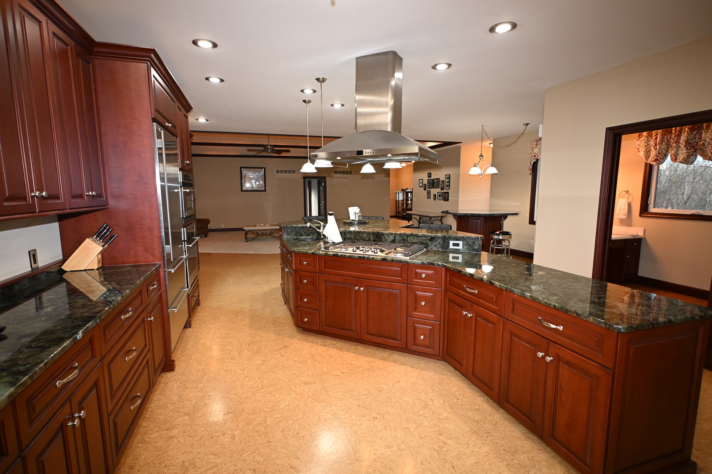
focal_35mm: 18
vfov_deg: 67.4
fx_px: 356
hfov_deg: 90.0
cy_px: 237
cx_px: 356
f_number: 4
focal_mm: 12
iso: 640
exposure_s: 1/60
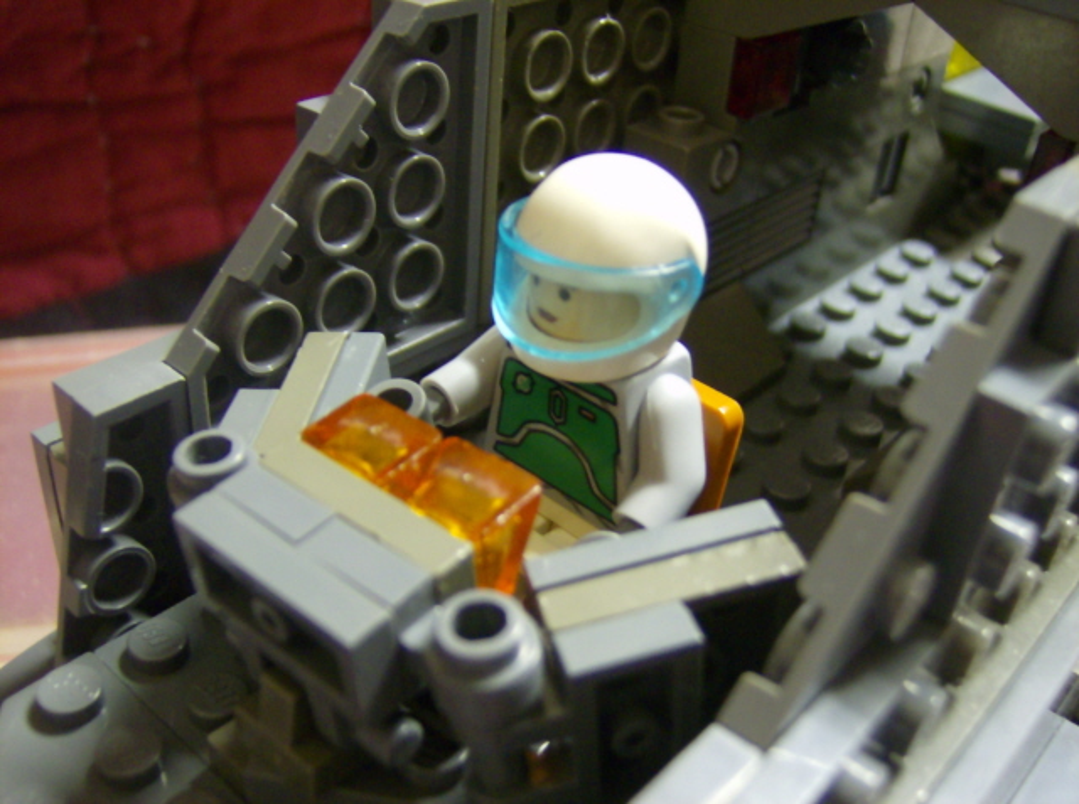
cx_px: 540
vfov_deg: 39.5
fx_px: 1120
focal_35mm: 36
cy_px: 402
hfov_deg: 51.5
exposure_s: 1/2.42
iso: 200
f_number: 2.8
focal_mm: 6
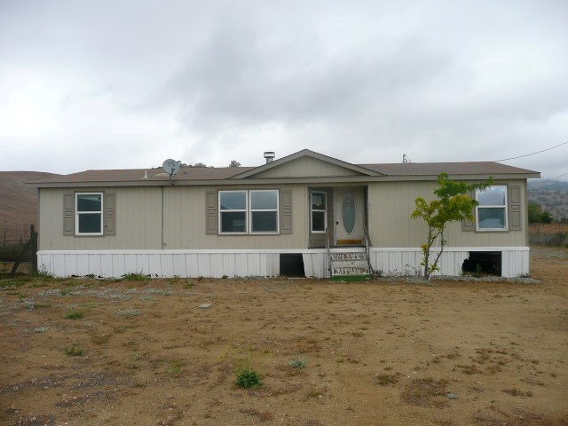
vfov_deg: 49.7
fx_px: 459
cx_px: 284
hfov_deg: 63.4
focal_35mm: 28
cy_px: 213
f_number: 3.3
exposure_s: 1/100
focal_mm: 4.6
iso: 100
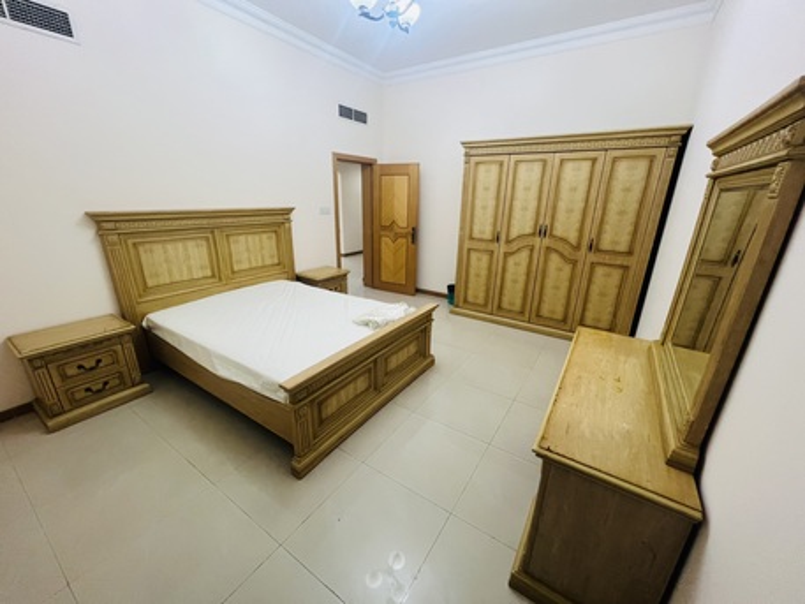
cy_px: 302
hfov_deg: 106.2
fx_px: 302
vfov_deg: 89.9
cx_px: 402
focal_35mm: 13
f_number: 1.8
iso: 250
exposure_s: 1/50
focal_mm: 1.57
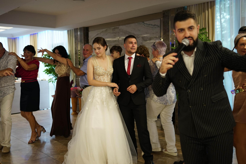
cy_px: 75
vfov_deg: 35.0
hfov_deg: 50.7
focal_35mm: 38
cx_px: 118
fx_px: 260
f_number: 1.6
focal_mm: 35
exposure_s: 1/100
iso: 500
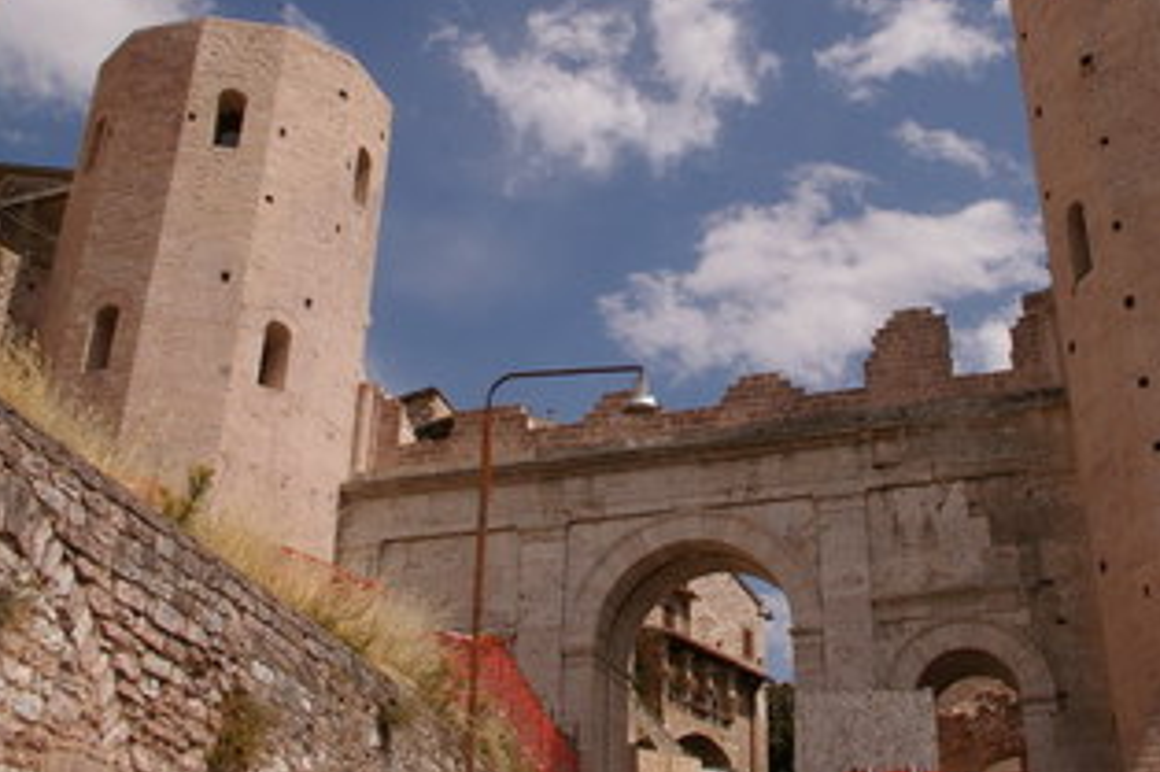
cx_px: 731
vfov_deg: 30.8
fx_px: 1385
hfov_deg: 45.0
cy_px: 235
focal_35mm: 43
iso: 200
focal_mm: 18
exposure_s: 1/180
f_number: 16
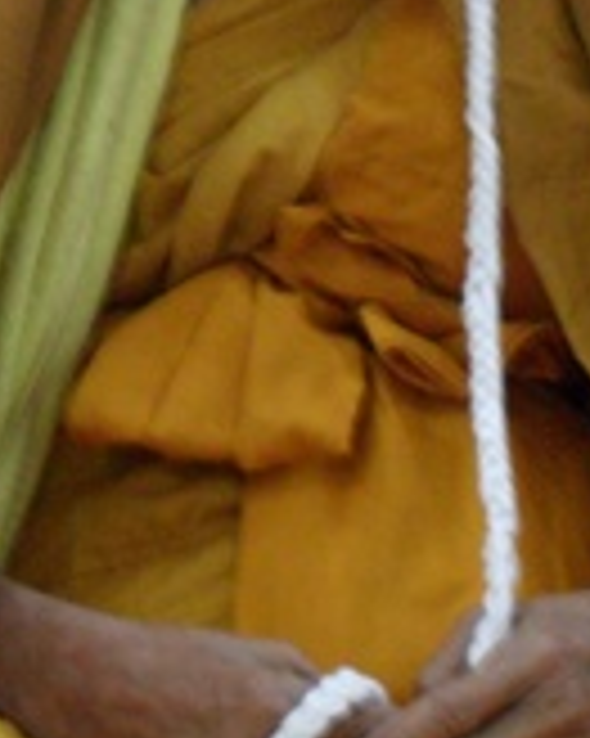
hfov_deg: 12.3
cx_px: 203
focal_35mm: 125
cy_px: 140
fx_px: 2731
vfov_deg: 15.3
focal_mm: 6.3
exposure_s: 1/3
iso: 200
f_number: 3.2
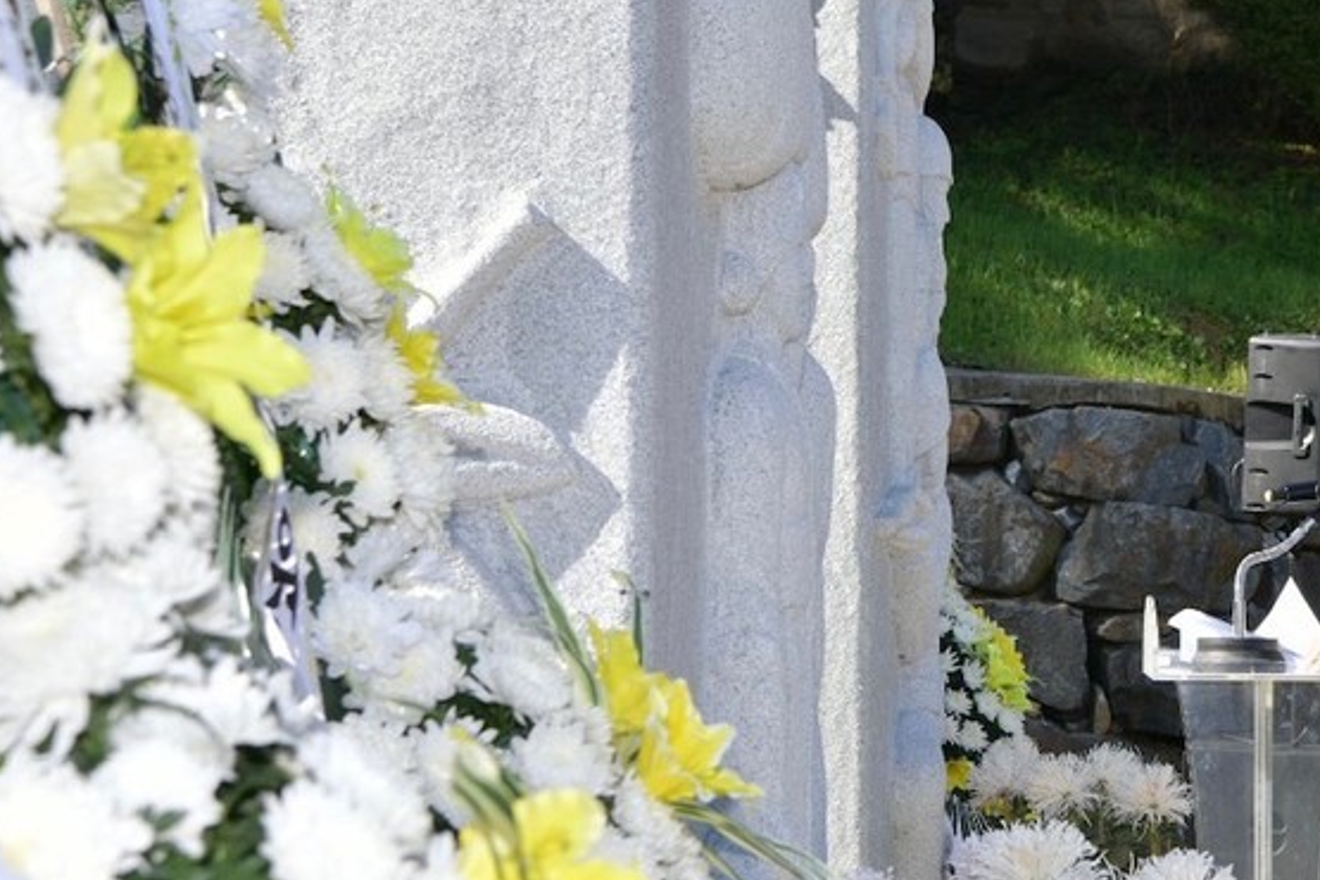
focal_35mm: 90
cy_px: 631
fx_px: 3300
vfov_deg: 15.1
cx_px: 992
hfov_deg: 22.4
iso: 100
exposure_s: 1/200
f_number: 8
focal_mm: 52
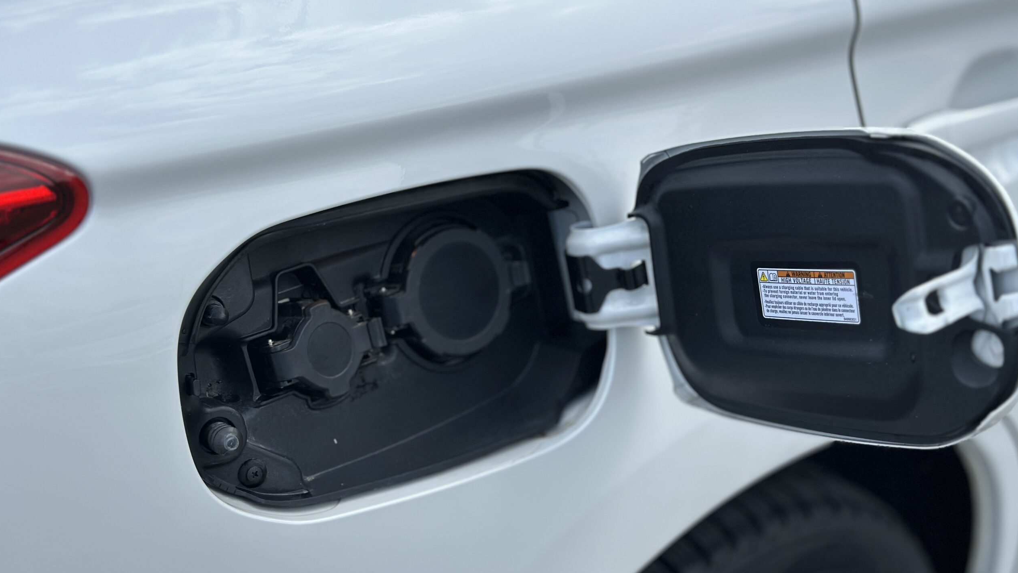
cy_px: 323
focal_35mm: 53
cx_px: 514
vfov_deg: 22.6
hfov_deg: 39.2
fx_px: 1431
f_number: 1.78
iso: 100
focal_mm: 6.86
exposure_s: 1/2358
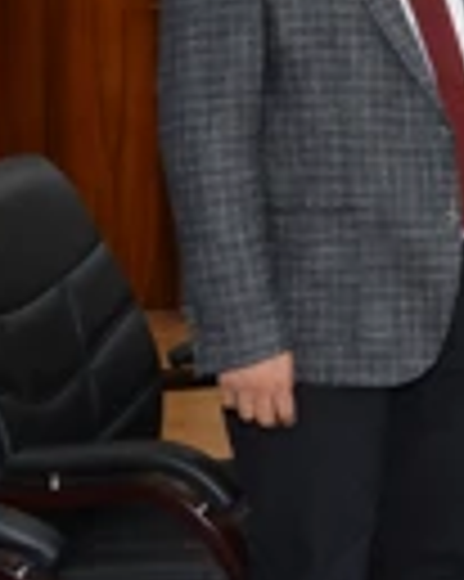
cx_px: 815
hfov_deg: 12.6
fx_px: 1925
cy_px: 38
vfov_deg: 16.9
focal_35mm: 112
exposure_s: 1/100
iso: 1250
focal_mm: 35
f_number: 8
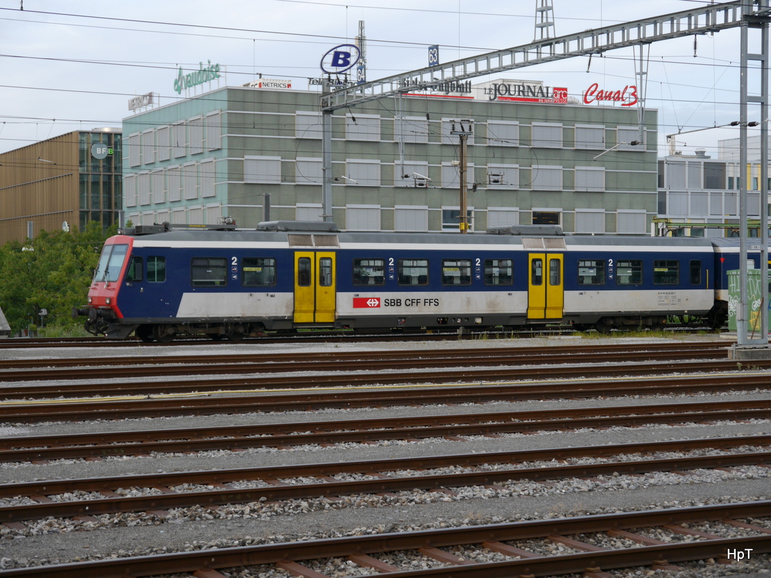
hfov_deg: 27.0
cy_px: 289
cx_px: 386
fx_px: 1604
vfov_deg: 20.4
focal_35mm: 72
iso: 200
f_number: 5.3
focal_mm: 36
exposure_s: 1/80
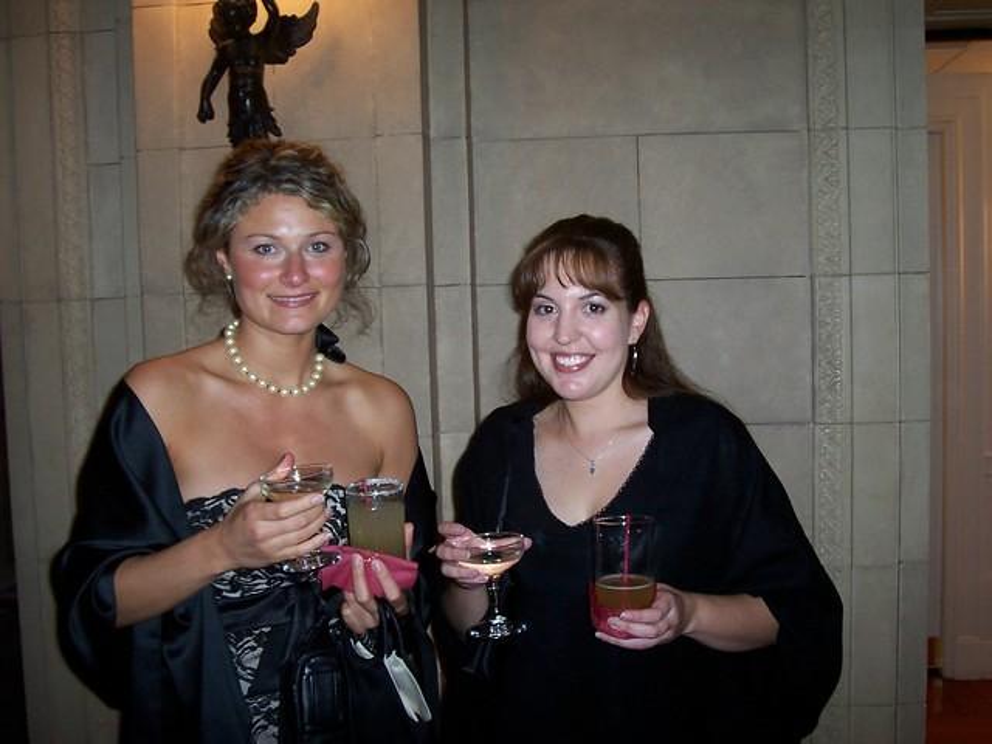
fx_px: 1060
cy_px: 372
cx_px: 496
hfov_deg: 50.1
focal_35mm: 37
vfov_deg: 38.7
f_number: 2.8
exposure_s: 1/60
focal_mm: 5.6
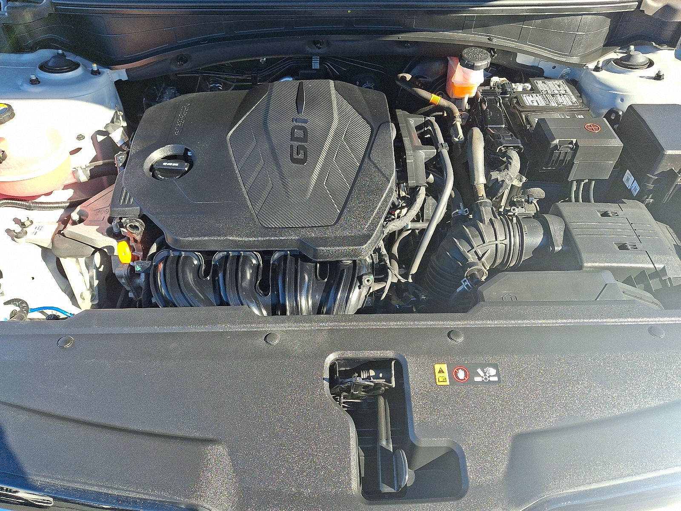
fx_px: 492
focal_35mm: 25
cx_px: 340
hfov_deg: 69.4
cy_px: 256
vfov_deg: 54.9
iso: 25
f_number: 1.8
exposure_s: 1/250
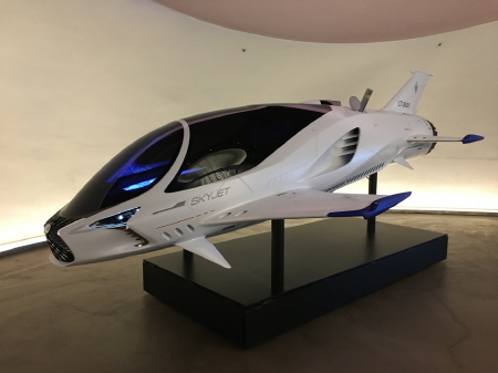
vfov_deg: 48.2
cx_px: 249
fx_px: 417
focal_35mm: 29
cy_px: 186
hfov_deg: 61.7
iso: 125
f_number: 2.2
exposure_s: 1/30
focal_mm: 4.15
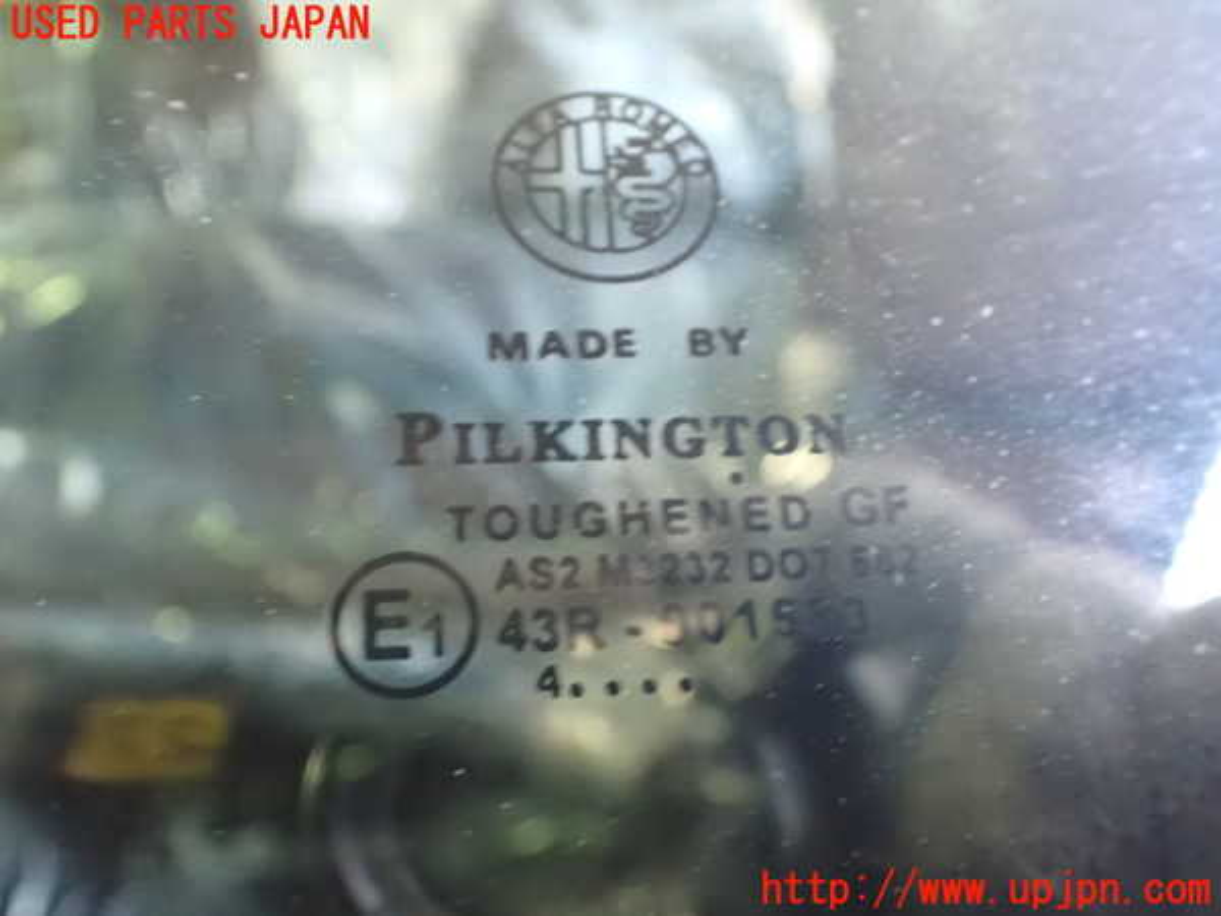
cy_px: 458
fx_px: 1058
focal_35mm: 30
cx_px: 610
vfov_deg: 46.8
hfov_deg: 60.0
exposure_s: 1/30
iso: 1600
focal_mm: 5.4
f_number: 2.3
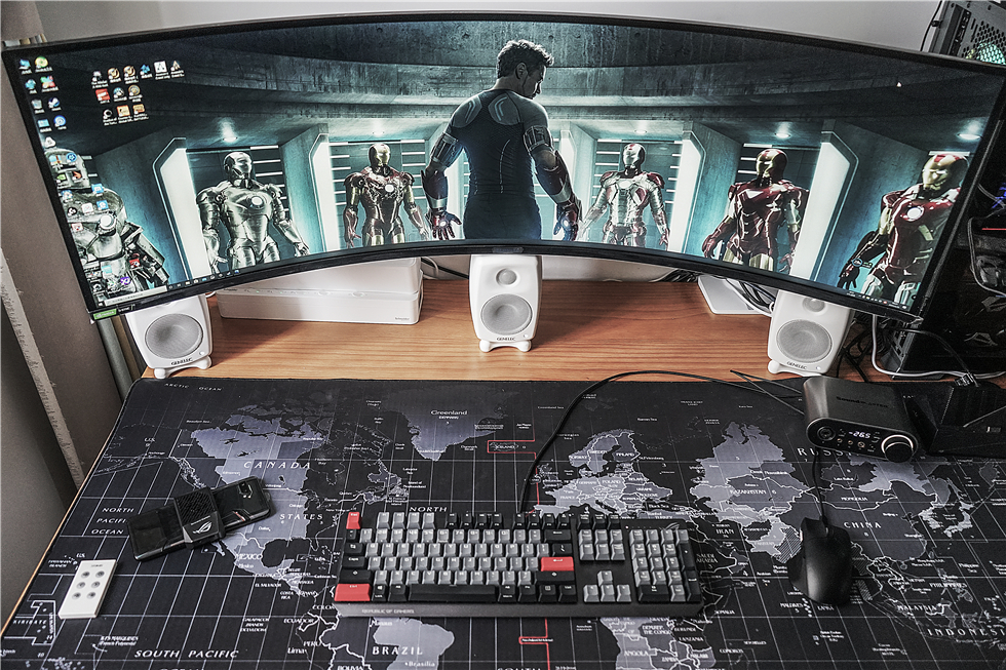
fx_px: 782
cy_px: 335
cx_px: 503
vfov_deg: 46.4
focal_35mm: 28
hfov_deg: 65.5
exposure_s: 1/160
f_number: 3.5
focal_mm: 28
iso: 800
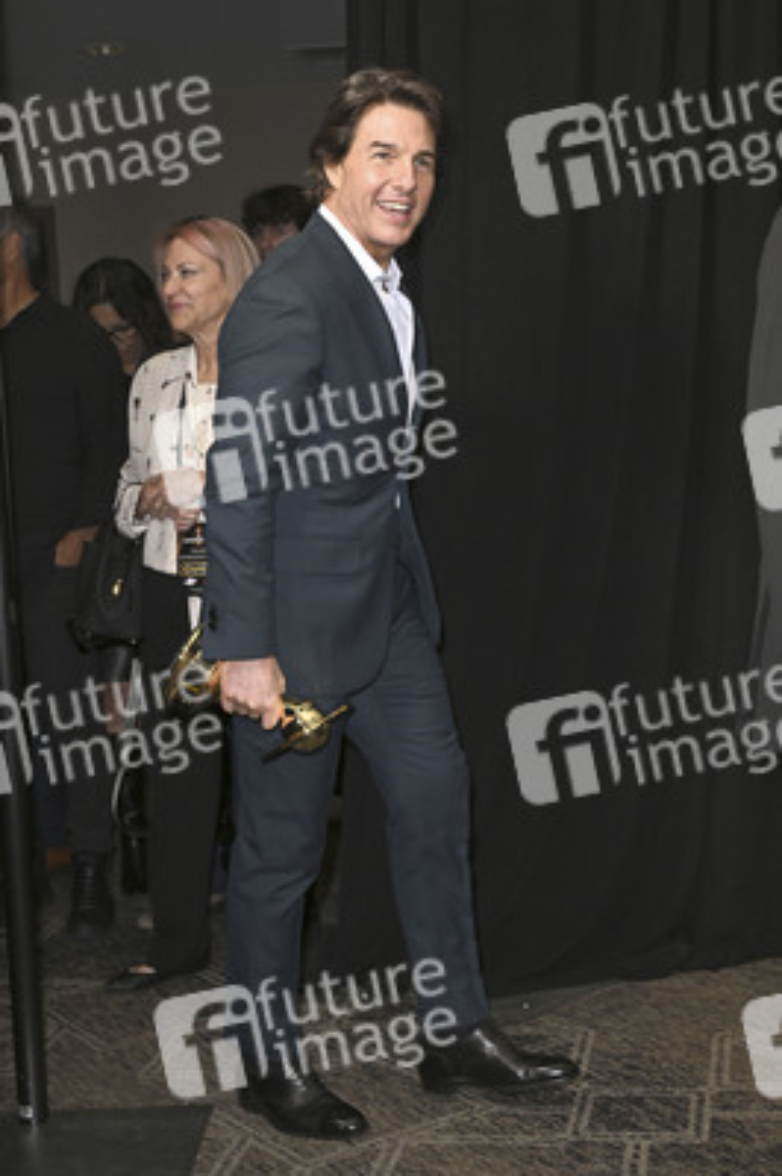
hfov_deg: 29.2
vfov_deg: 42.8
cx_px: 391
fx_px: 1501
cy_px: 588
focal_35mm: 46
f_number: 5.6
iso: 2000
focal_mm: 46
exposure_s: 1/320
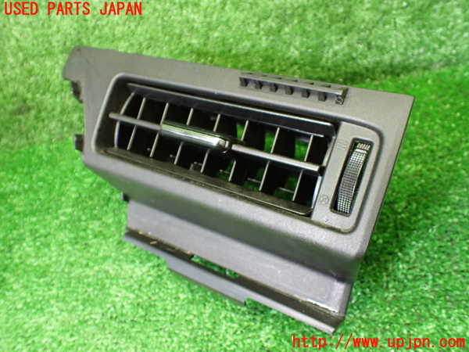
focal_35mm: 30
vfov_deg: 46.8
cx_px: 234
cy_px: 176
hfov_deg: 60.0
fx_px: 406
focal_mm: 5.4
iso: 800
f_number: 2.3
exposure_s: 1/80
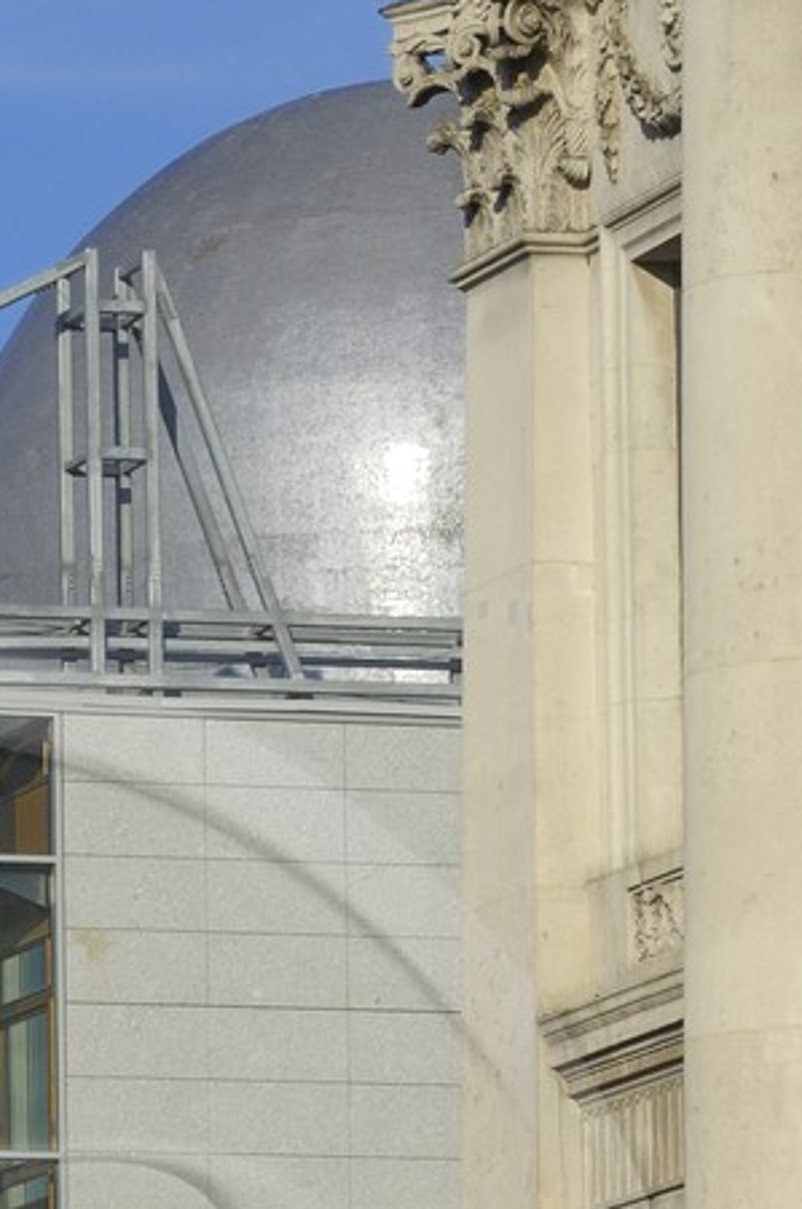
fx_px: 11598
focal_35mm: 346
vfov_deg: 5.9
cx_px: -137
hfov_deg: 4.0
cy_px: 1477
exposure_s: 1/160
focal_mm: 65
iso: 100
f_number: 11
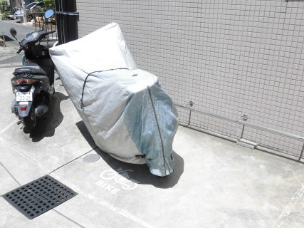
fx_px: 316
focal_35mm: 36
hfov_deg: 51.3
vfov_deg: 39.6
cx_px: 144
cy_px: 128
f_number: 7.8
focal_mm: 4.3
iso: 100
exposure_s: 1/200
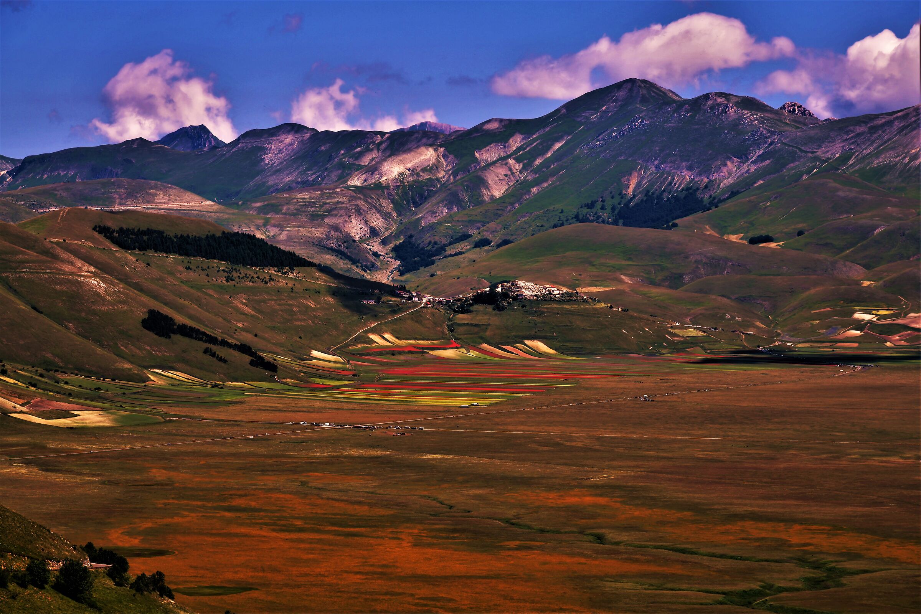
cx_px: 460
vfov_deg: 11.4
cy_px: 307
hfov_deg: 17.1
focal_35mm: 120
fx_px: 3070
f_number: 9
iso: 100
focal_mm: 120
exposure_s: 1/320
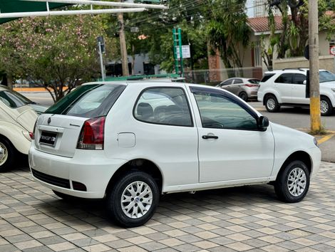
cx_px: 168
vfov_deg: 30.3
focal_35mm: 48
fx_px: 465
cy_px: 126
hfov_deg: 39.6
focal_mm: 6.76
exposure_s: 1/7092
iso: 64
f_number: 1.78
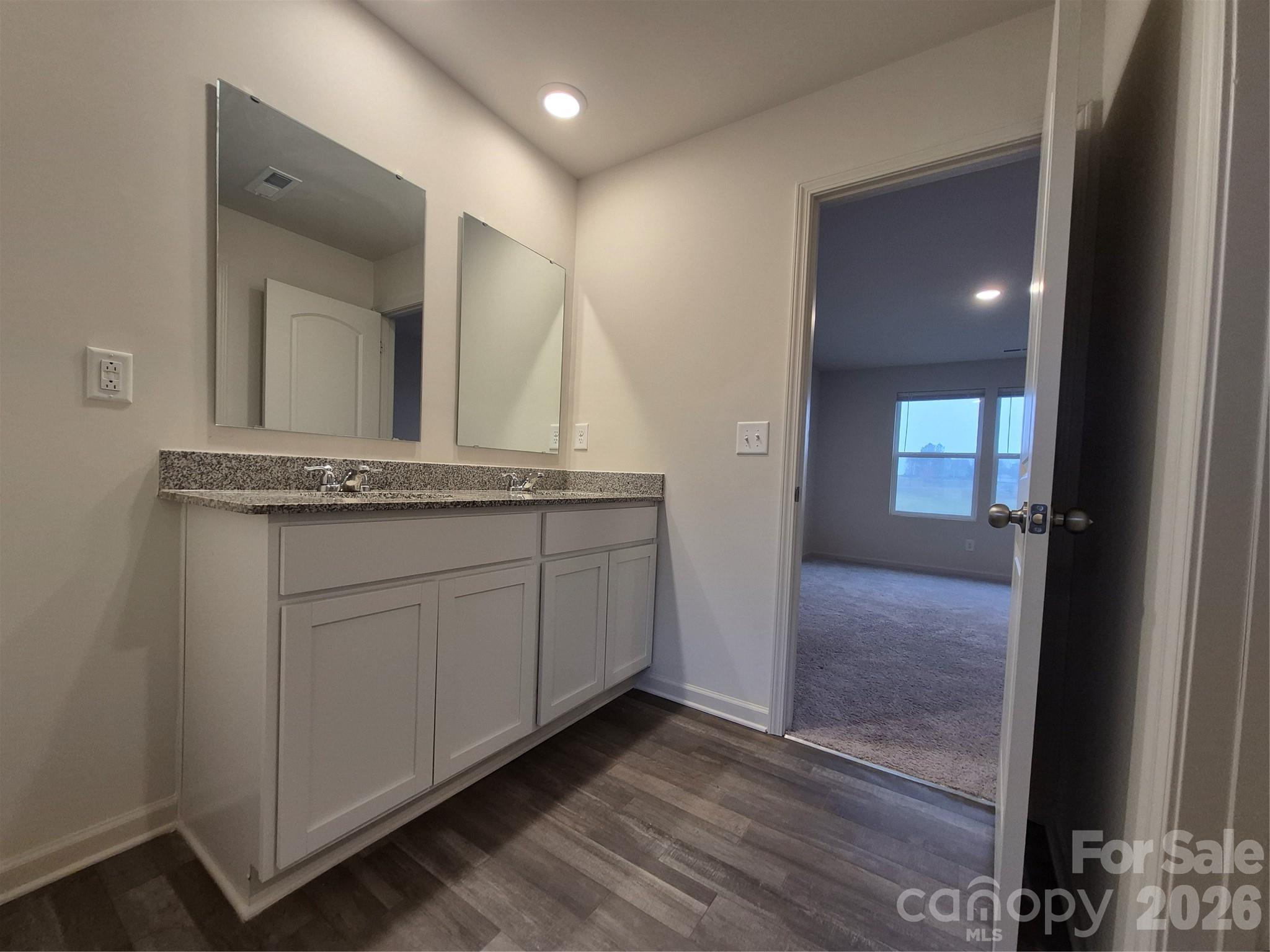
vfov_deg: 89.9
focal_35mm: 13
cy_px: 476
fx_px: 477
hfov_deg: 106.2
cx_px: 635
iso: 100
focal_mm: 1.74
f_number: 2.2
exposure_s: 1/60
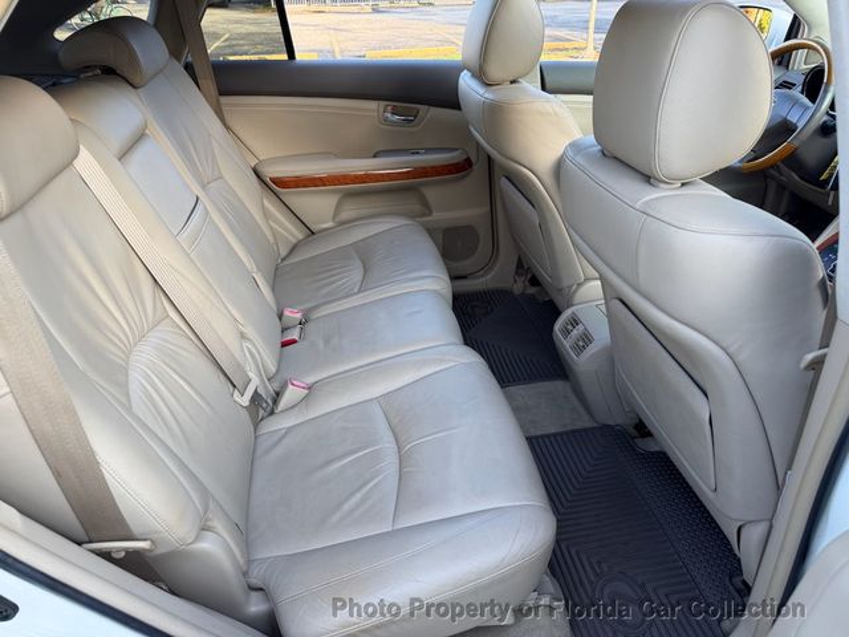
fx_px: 589
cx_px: 424
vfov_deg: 56.8
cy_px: 318
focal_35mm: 24
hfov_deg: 71.6
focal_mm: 6.76
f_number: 1.78
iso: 64
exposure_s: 1/176
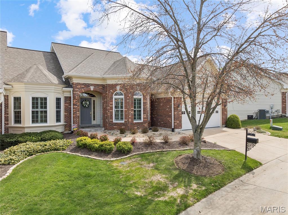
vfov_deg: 56.8
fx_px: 200
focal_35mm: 24
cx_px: 144
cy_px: 108
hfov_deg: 71.6
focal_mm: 12.3
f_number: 2.8
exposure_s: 1/60
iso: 360
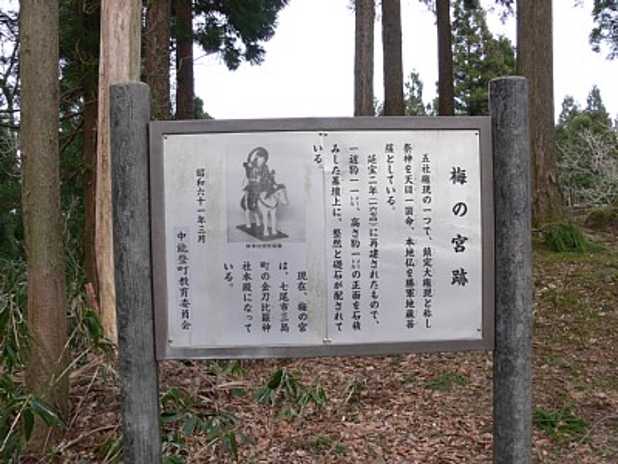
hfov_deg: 52.6
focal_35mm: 35
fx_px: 625
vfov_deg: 40.7
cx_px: 309
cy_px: 232
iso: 80
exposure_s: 1/80
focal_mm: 7.4
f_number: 4
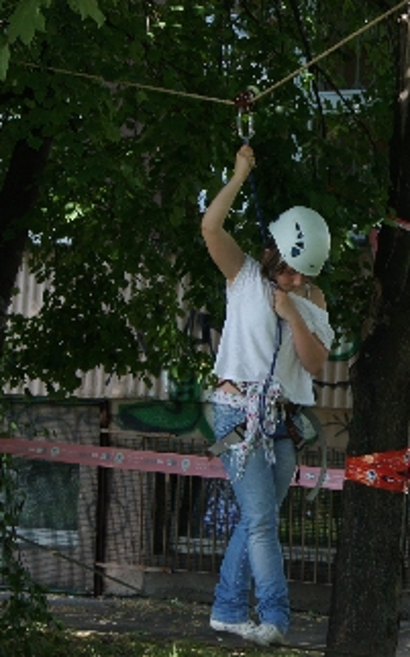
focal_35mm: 128
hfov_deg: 10.1
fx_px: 2290
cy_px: 360
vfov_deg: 16.3
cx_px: 514
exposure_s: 1/160
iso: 200
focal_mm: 45
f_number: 7.1
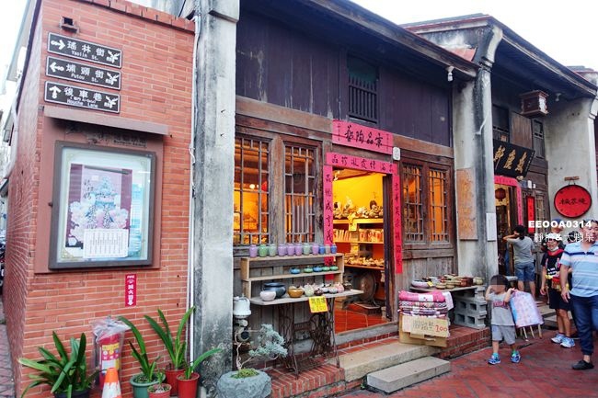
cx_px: 299
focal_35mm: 24
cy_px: 199
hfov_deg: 73.8
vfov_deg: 53.1
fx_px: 399
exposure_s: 1/30
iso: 125
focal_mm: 8.8
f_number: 2
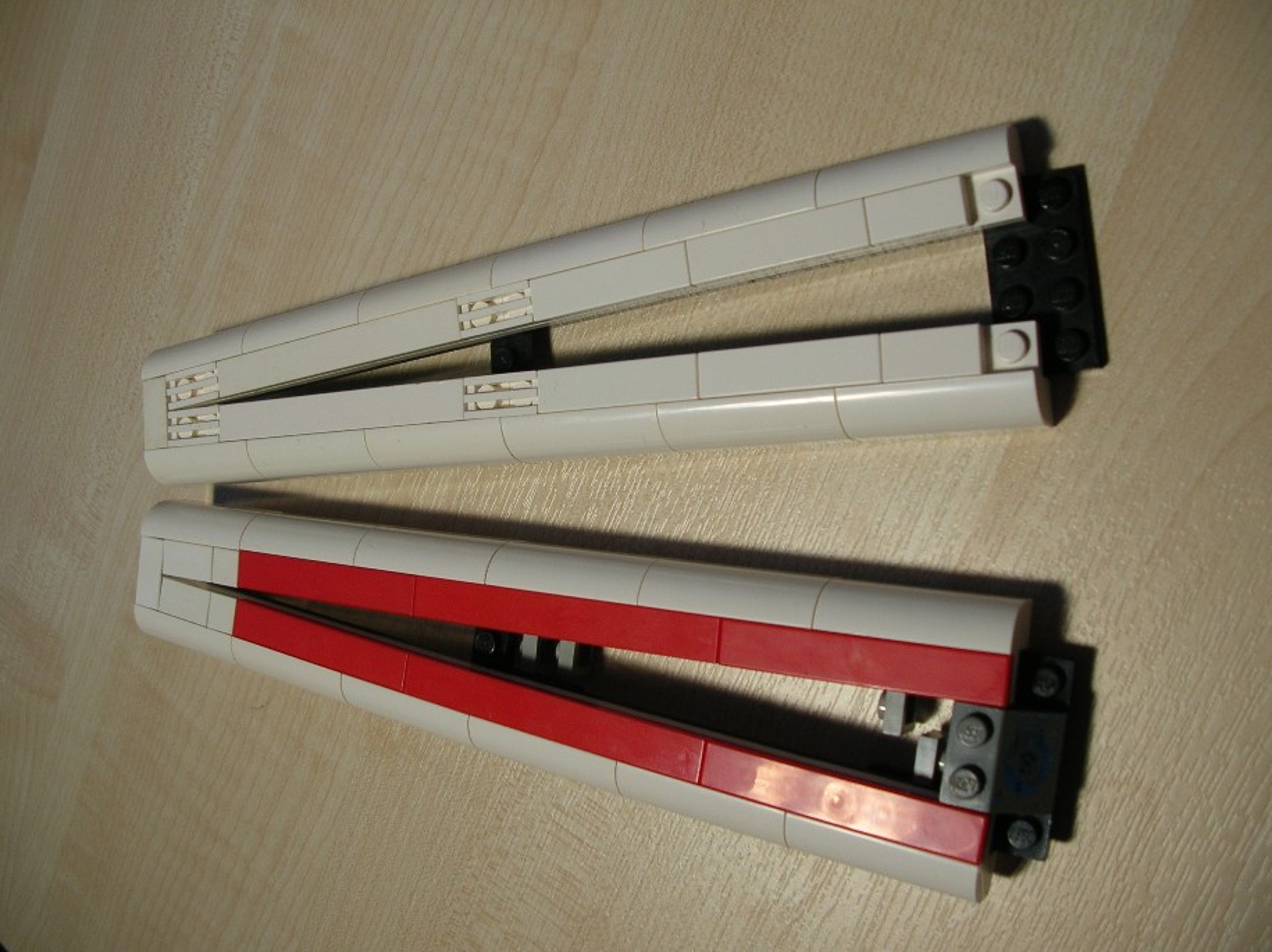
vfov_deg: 40.7
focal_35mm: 35
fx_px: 1285
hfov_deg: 52.7
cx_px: 636
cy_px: 476
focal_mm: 5.8
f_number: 2.8
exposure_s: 1/410
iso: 50
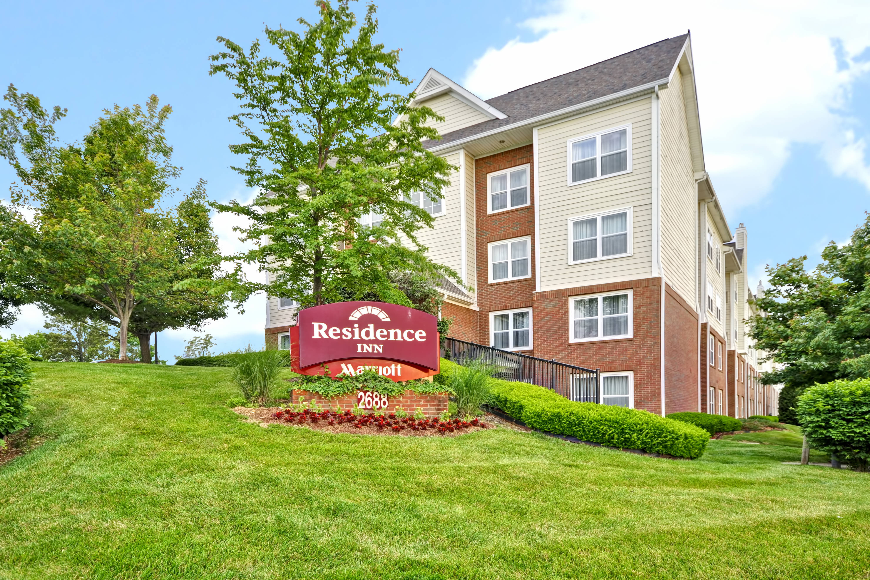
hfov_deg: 77.3
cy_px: 290
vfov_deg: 56.2
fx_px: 544
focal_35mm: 22
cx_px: 435
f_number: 8
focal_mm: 15
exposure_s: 1/60
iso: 200
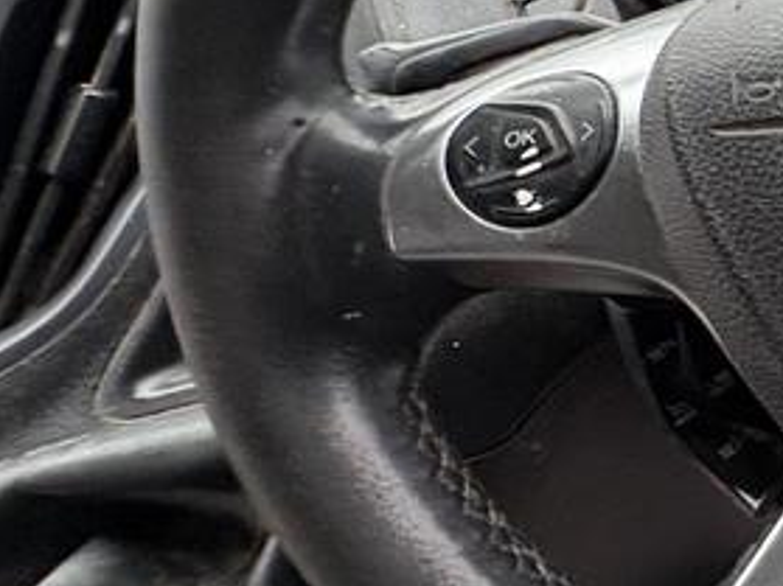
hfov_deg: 27.3
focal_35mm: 45
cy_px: 118
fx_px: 1017
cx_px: 1204
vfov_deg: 31.3
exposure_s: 1/65
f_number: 2.2
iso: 200
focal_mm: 2.22
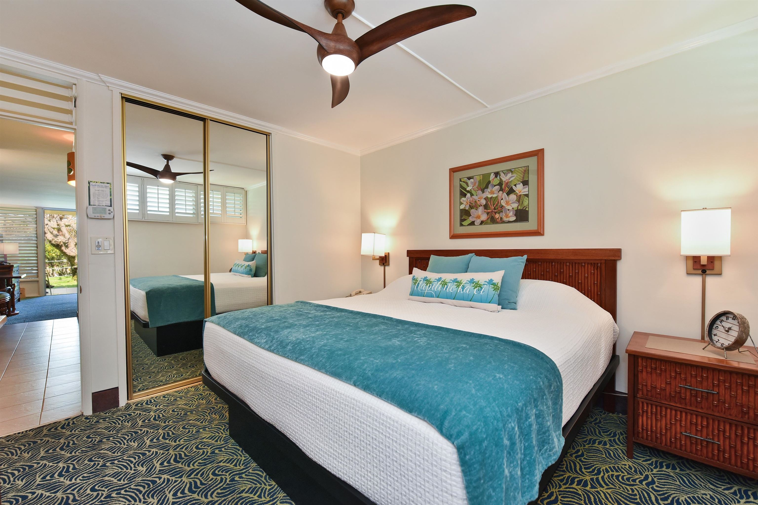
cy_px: 252
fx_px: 316
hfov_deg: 100.4
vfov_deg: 77.3
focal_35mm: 15
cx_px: 379
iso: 3600
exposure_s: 1/15
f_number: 16
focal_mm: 15
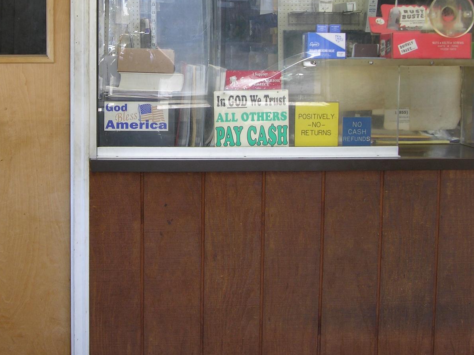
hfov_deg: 31.9
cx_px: 147
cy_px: 98
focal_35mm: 60
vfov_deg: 24.2
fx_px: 822
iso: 50
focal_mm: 8.9
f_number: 2.8
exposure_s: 1/37.2
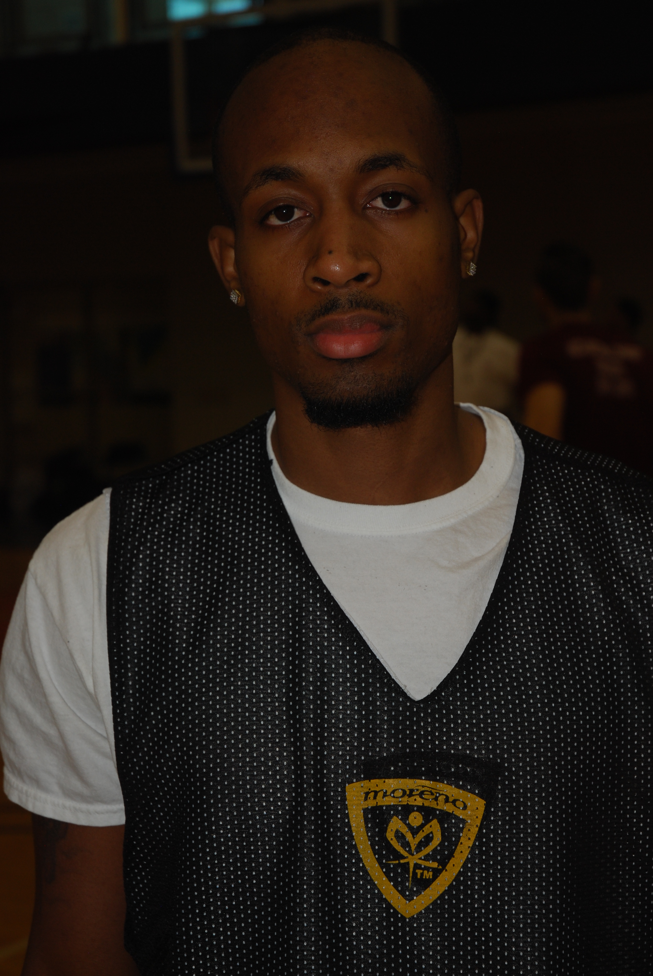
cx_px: 326
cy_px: 488
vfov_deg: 28.0
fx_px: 1953
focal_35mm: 72
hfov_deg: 19.0
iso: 200
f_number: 4.5
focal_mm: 48
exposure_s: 1/60
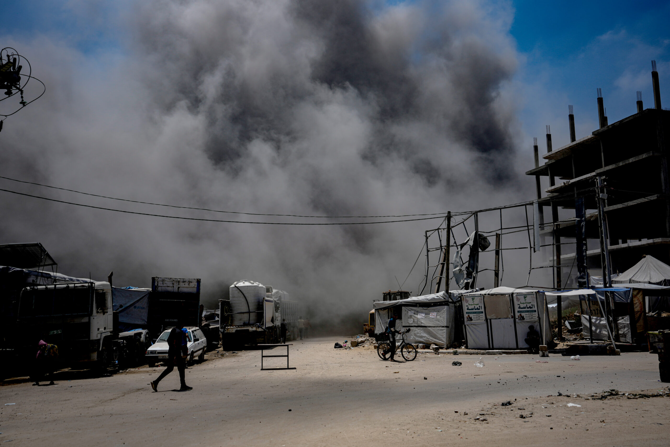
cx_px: 335
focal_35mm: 35
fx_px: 651
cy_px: 224
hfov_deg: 54.4
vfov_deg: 37.9
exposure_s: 1/6400
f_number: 2.8
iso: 125
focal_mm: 35
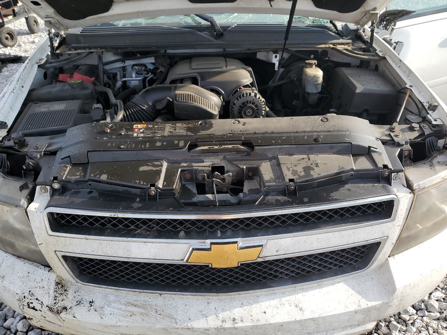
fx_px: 336
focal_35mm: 26
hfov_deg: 67.3
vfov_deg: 53.1
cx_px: 224
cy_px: 168
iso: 50
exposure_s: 1/1111
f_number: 1.5
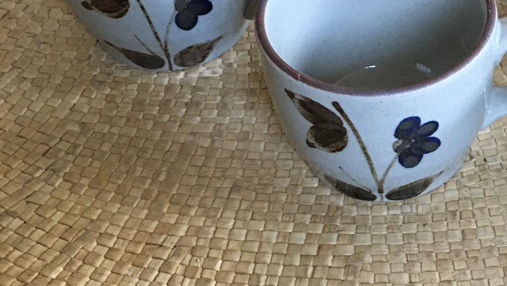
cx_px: 466
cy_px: 169
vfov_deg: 15.5
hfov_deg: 26.2
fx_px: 1049
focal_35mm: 78
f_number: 2.2
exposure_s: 1/33
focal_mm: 4.15
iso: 250
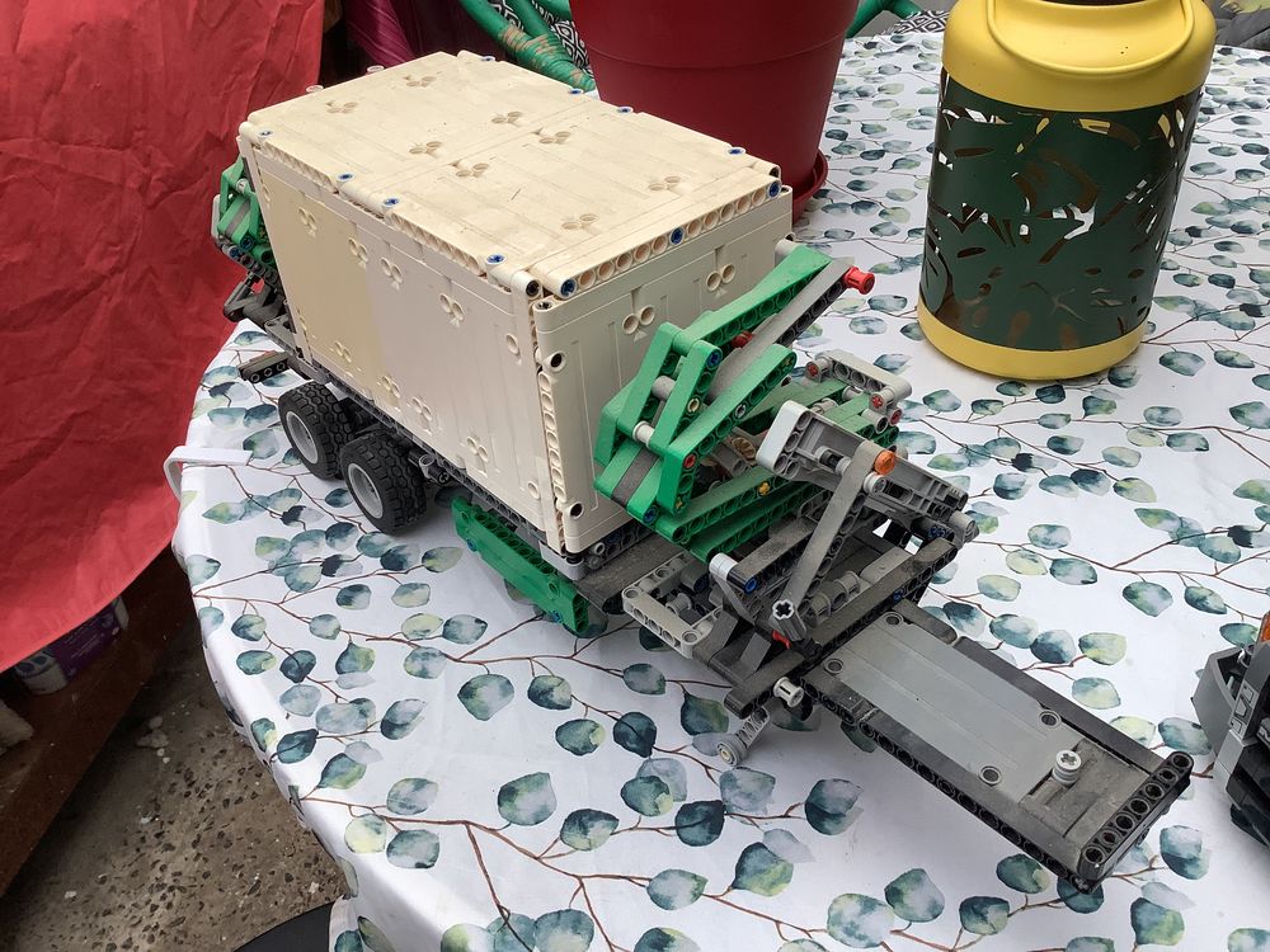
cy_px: 476
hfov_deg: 58.4
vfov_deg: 45.4
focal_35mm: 31
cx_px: 635
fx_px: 1137
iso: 64
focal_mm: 3.3
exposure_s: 1/120
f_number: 2.4
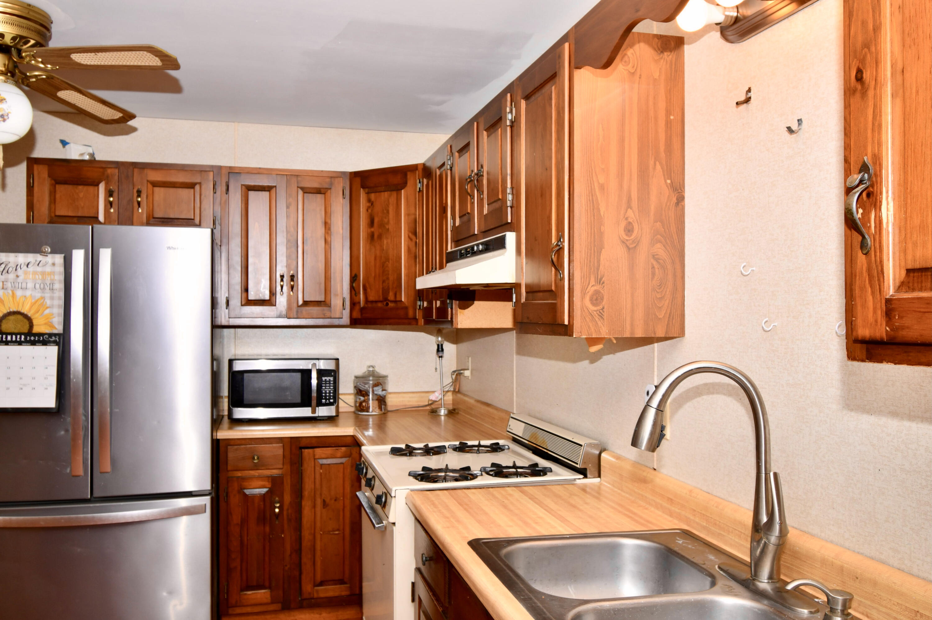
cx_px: 466
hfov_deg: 62.0
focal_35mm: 30
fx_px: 776
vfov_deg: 43.6
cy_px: 310
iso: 200
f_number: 6.3
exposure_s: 1/200
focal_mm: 20
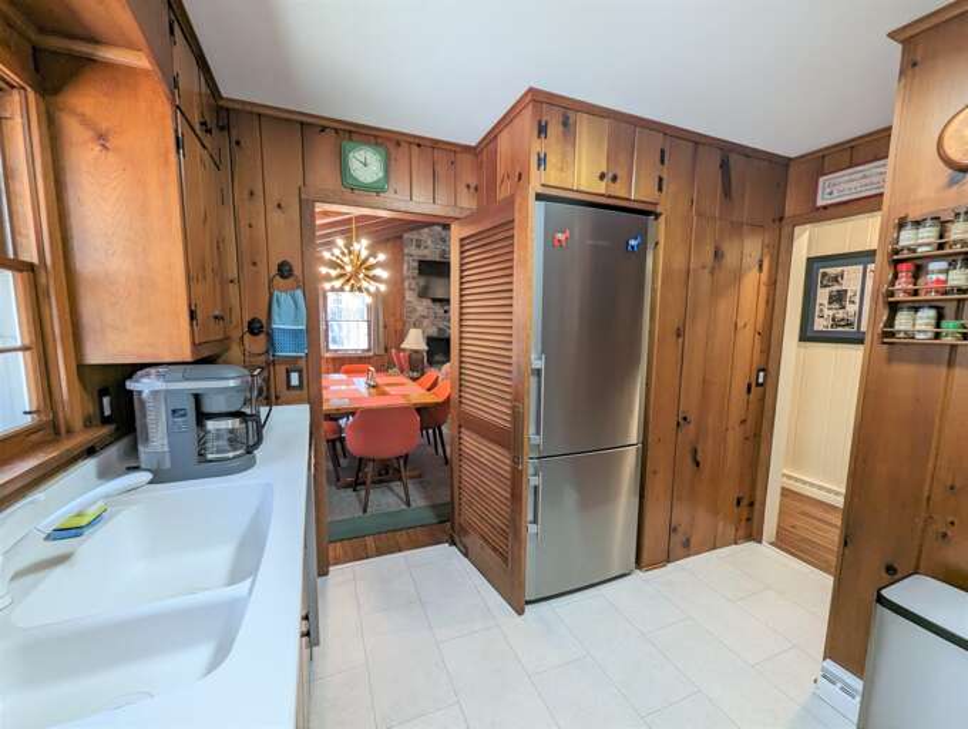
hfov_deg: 106.1
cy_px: 364
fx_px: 364
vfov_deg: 90.1
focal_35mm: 13
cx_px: 484
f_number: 2.2
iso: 67
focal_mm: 1.95
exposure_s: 1/24
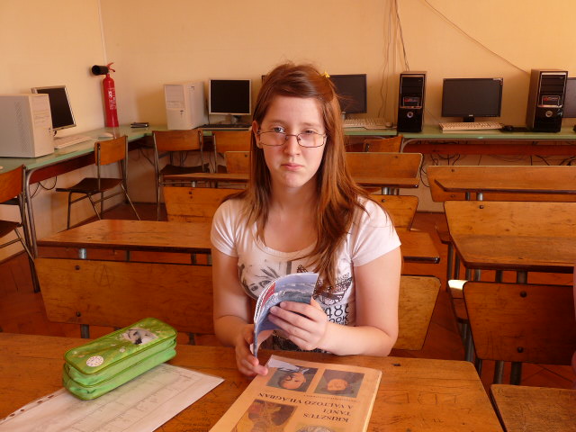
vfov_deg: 46.8
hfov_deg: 60.0
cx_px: 288
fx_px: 499
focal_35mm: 30
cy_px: 216
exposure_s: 1/50
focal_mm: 4.8
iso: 100
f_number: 2.8
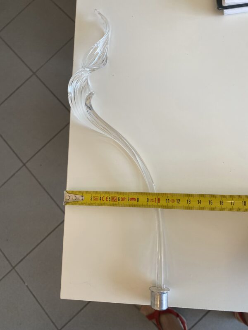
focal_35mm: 26
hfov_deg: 53.1
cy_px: 165
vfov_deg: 67.3
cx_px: 124
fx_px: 248
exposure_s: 1/121
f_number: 1.8
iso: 64
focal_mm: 4.25
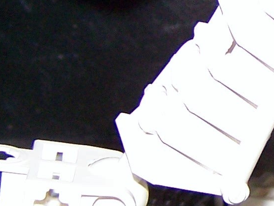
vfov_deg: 7.6
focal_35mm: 195
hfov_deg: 9.7
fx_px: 1545
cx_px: 455
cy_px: -3
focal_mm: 6.3
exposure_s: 1/60
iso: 160
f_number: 2.8
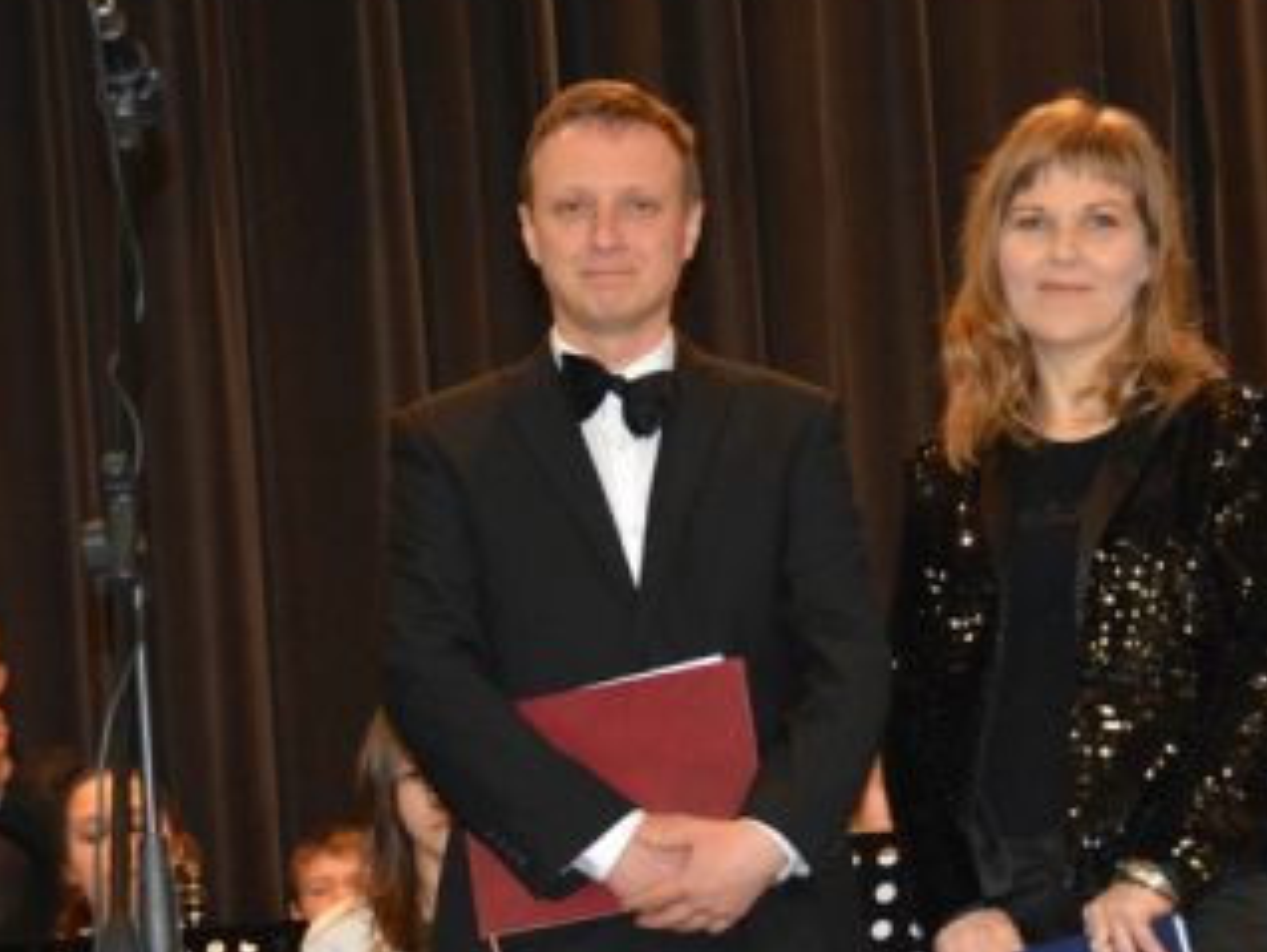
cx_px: 709
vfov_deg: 10.9
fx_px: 4982
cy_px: 673
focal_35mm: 136
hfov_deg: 14.5
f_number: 4.8
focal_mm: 50
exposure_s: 1/60
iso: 3200
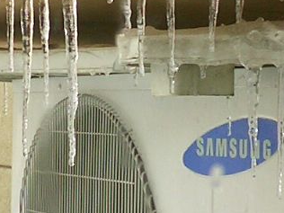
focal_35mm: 150
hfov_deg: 13.2
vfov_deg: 9.9
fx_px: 1231
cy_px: 45
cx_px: 156
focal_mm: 5.6
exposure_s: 1/80
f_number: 3.5
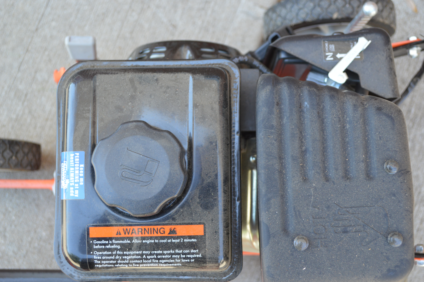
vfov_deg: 26.4
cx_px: 212
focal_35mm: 51
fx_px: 600
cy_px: 141
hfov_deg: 38.9
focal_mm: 34
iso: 400
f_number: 5.6
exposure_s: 1/125
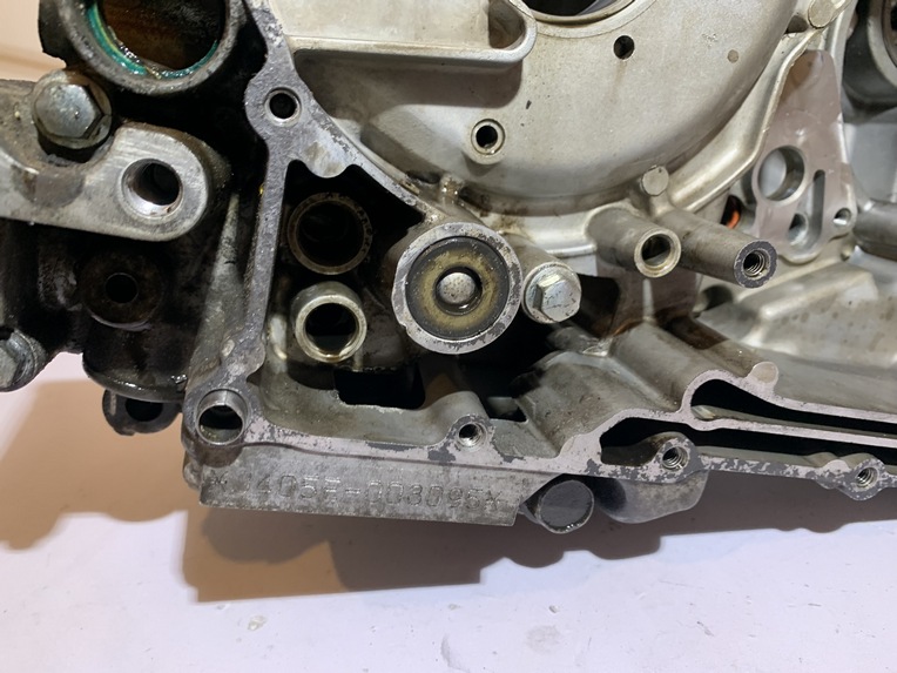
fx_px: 674
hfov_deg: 67.3
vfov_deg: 53.1
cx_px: 448
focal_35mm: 26
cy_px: 336
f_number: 1.8
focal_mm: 4.25
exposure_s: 1/60
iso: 100
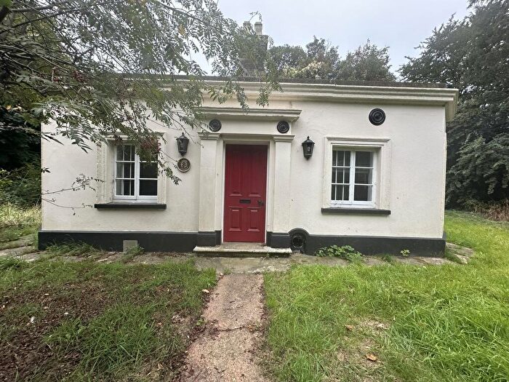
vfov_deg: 85.7
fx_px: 206
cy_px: 191
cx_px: 254
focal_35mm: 14
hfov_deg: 102.1
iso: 100
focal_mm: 2.22
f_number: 2.2
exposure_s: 1/99
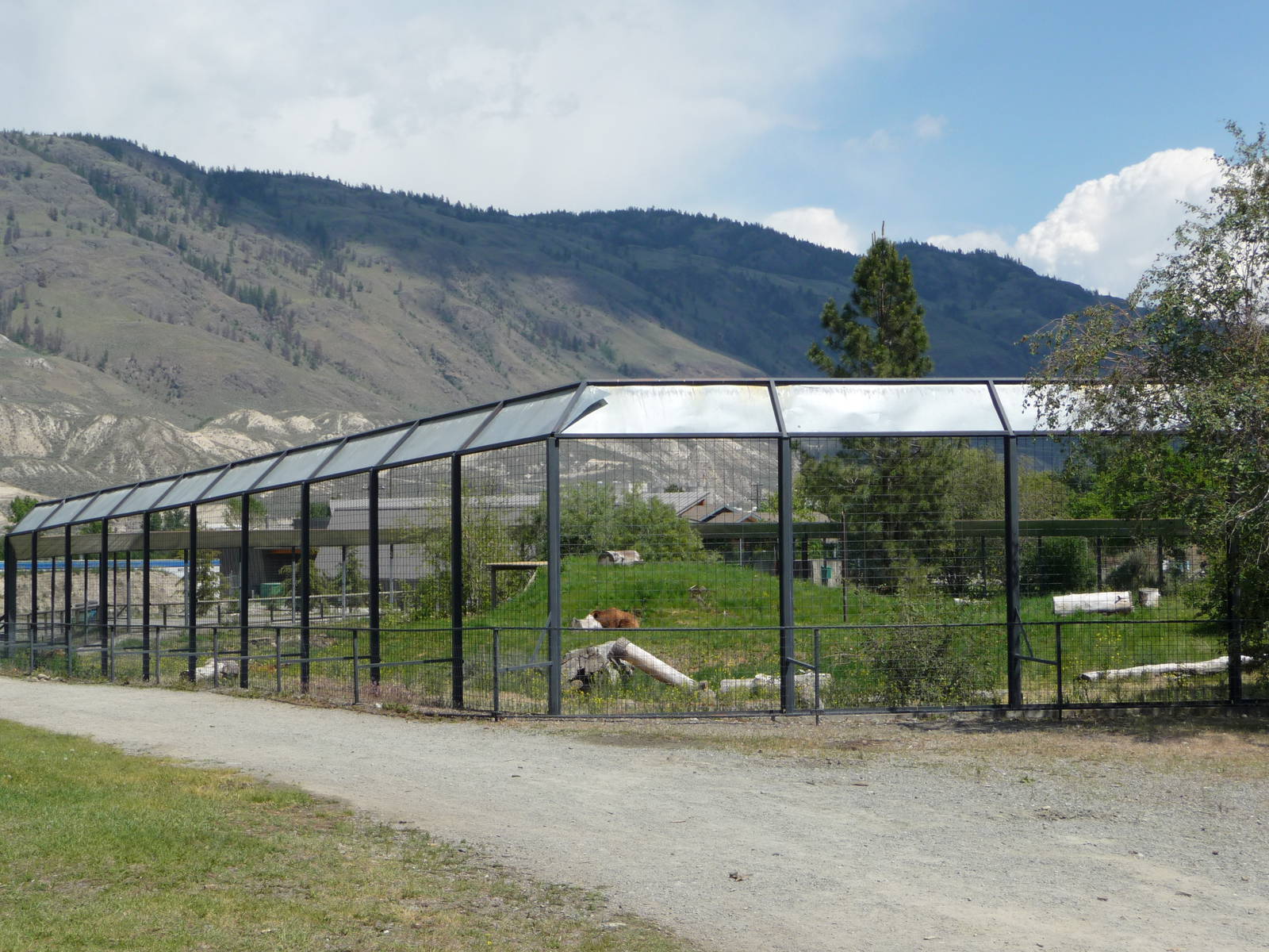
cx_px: 634
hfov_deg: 29.0
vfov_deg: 21.9
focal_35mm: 67
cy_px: 476
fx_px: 2456
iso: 100
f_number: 4.5
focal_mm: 11.3
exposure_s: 1/800
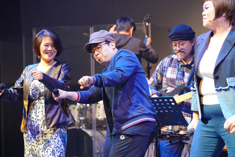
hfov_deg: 14.0
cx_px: 118
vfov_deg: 9.3
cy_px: 78
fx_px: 960
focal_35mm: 147
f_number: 4
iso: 3200
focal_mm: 147
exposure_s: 1/200
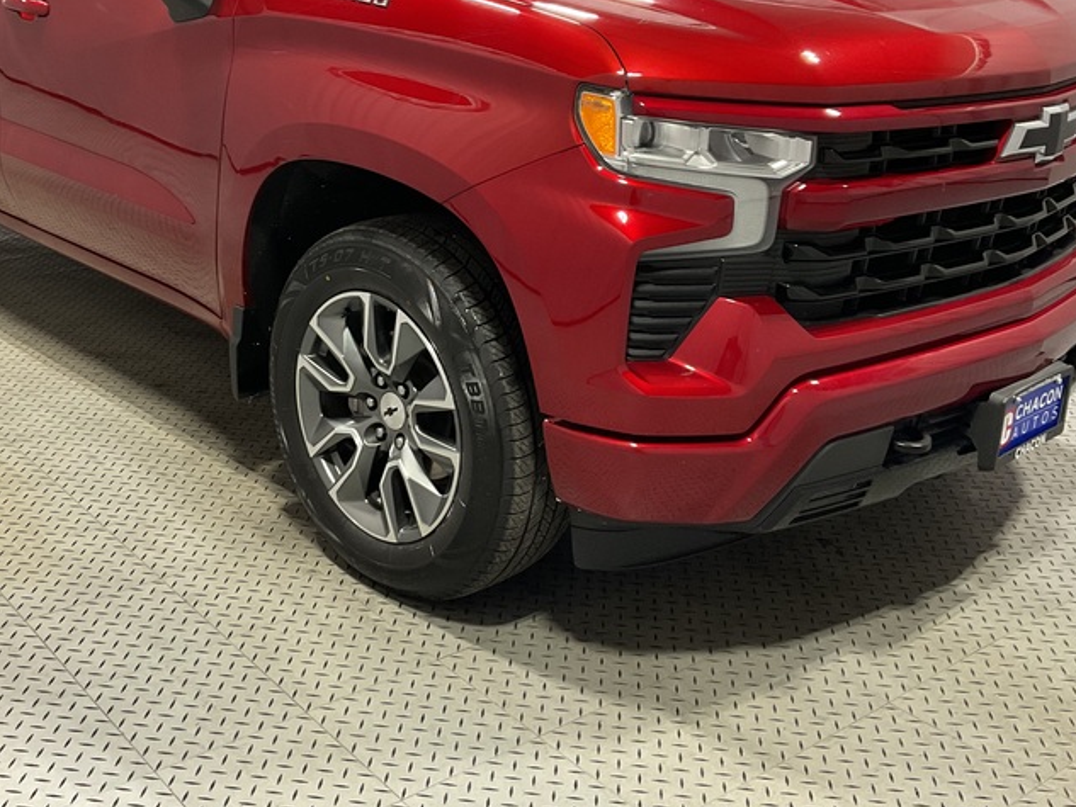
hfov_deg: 42.7
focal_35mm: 44
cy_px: 229
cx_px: 418
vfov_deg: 32.4
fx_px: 1368
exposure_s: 1/50
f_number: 1.8
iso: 80
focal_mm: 3
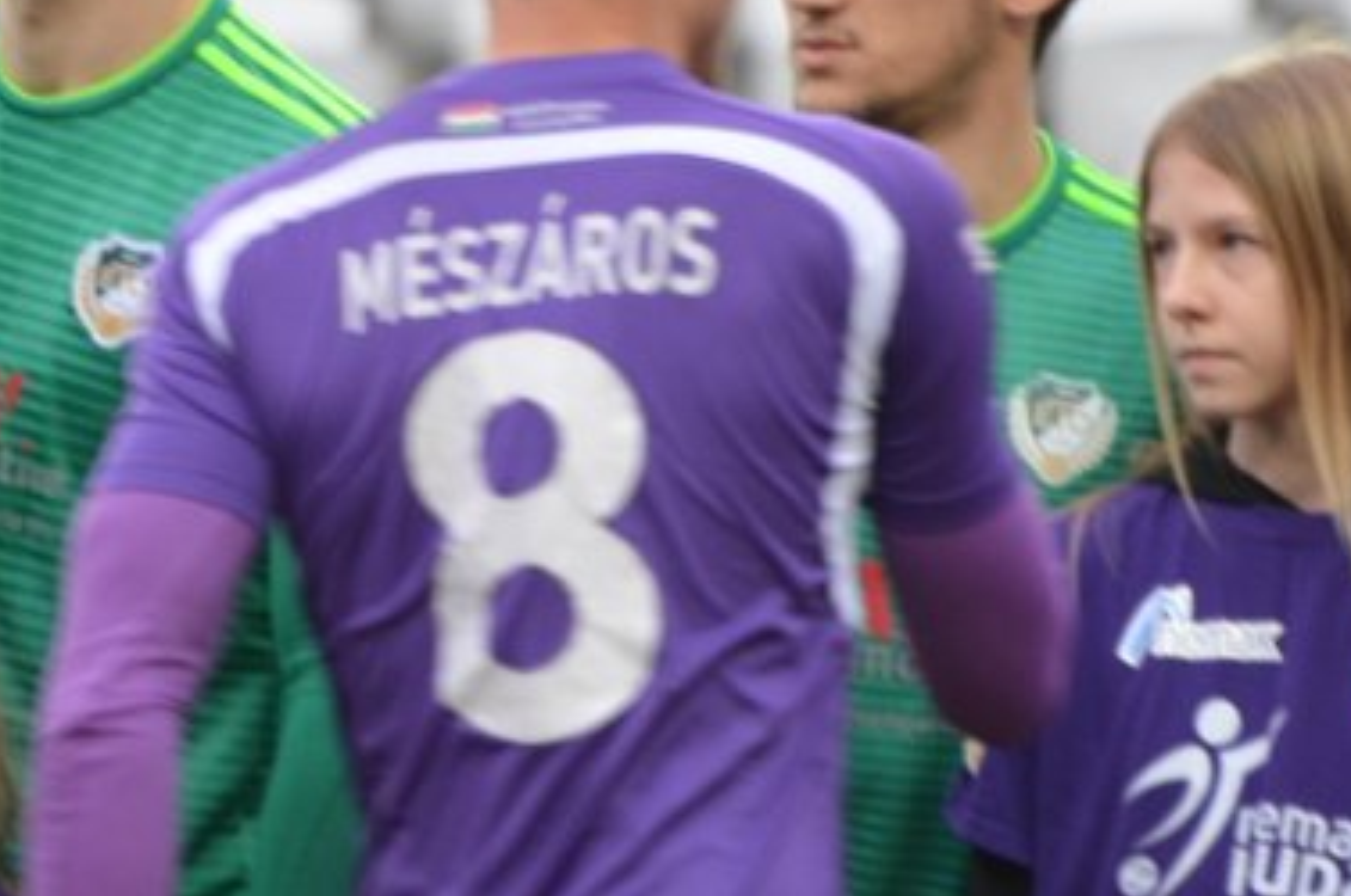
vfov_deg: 1.1
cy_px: 88
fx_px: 44694
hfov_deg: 1.7
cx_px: -179
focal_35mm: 1193
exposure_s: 1/80
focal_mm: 250
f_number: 5.6
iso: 400
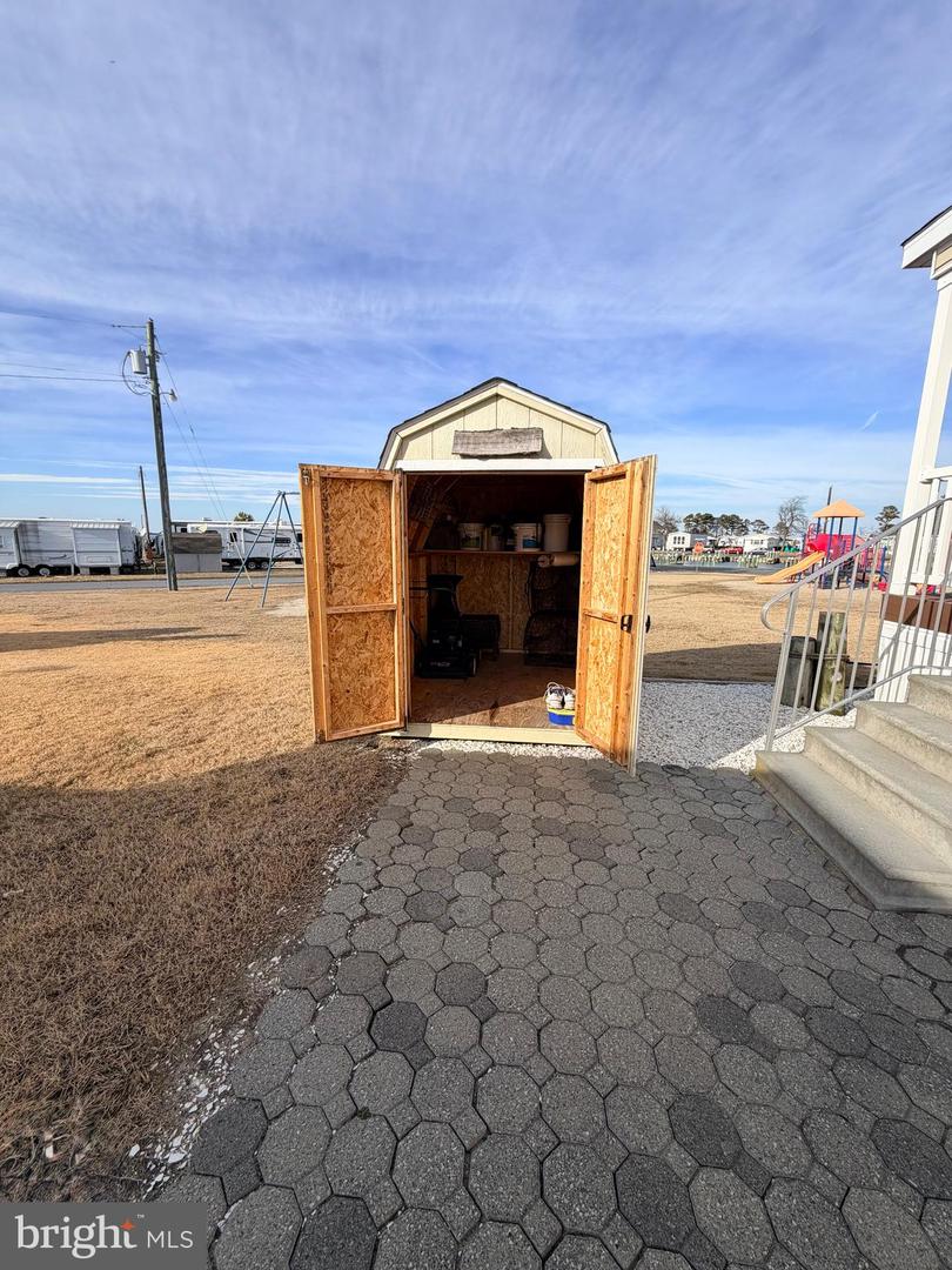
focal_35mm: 14
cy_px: 635
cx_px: 476
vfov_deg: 102.1
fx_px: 513
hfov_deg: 85.7
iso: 25
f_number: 2.2
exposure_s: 1/770
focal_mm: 2.22
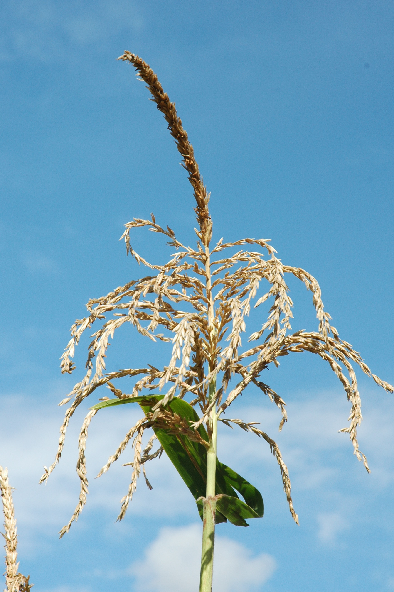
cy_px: 310
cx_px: 192
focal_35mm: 121
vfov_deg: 16.9
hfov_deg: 11.3
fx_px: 1989
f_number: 10
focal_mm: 70
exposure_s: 1/400
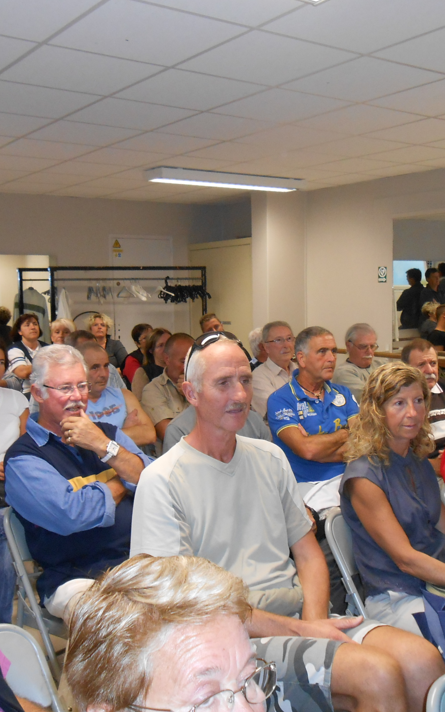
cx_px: 213
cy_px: 356
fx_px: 718
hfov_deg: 34.4
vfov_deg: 52.7
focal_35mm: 37
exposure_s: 1/25
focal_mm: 4.6
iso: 320
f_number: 3.5
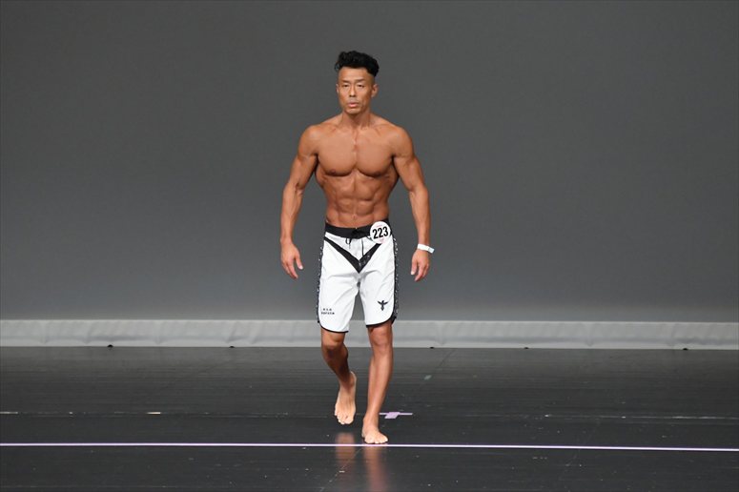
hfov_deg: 6.0
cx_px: 370
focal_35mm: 345
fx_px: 7079
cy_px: 246
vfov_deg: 4.0
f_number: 5.6
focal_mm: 230
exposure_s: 1/400
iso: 5000
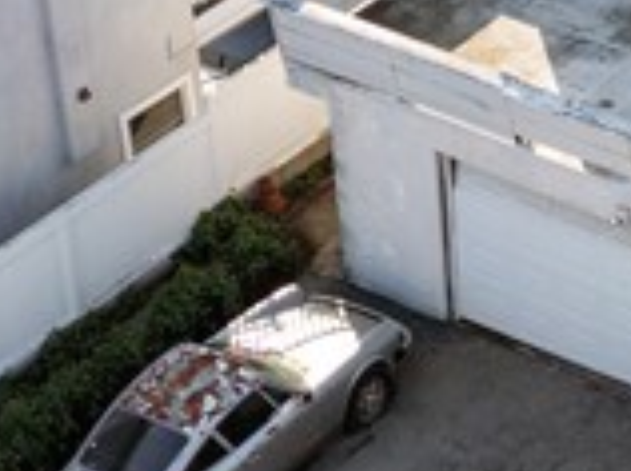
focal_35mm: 156
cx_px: 787
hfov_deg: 12.3
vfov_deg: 9.4
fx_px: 2839
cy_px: -108
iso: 100
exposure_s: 1/1250
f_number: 1.7
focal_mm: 6.72
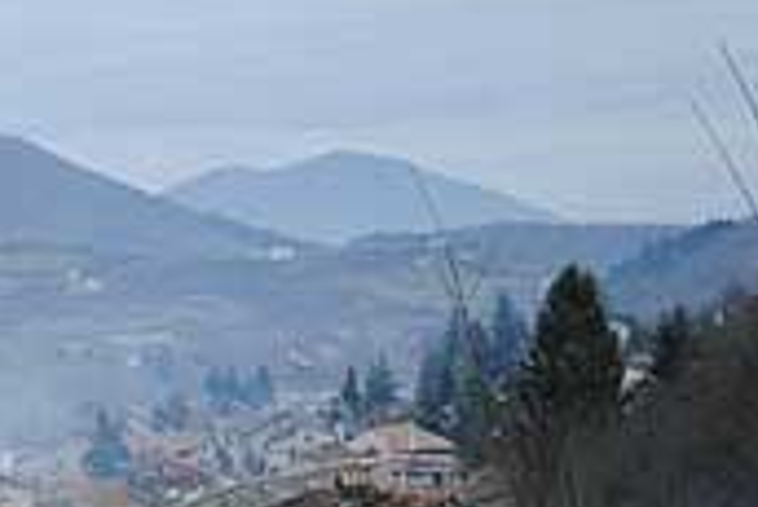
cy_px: 518
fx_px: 3941
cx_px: -282
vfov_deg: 7.3
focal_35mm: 187
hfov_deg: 10.7
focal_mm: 44
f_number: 5.3
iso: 400
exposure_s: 1/8
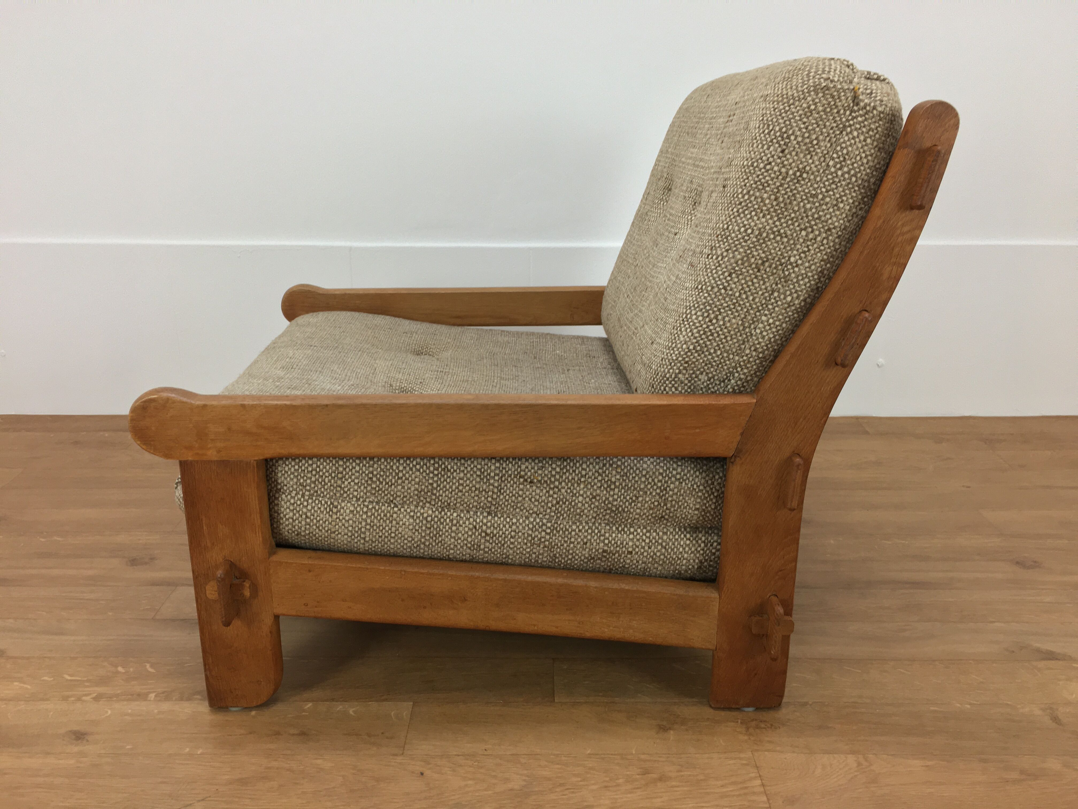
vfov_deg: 48.2
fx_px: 903
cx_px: 539
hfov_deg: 61.7
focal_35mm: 29
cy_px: 404
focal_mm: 4.15
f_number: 2.2
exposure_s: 1/33
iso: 50
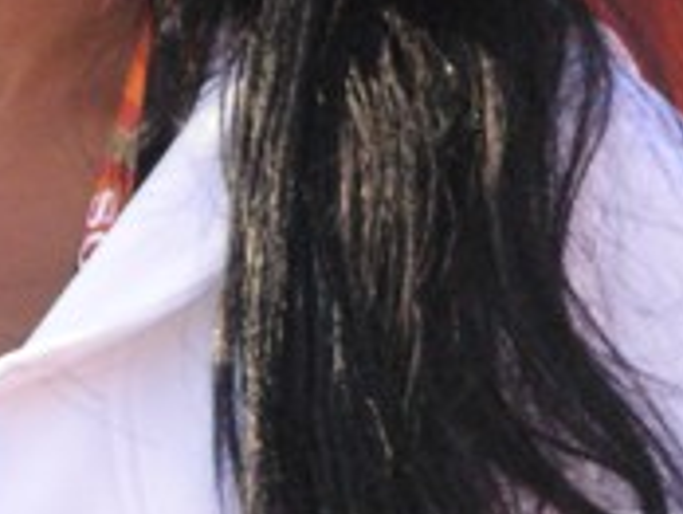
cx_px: 145
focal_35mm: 794
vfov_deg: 1.9
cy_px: 27
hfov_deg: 2.5
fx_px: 15688
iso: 400
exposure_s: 1/456
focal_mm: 28.5
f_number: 4.9
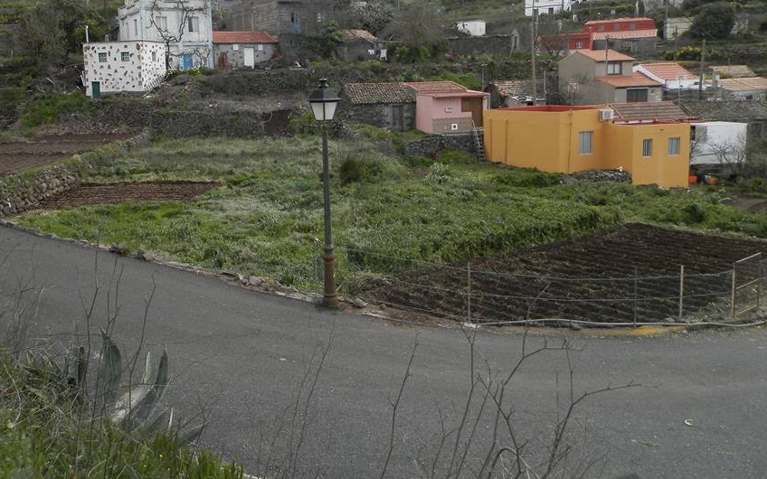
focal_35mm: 32
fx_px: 669
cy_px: 164
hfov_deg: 59.3
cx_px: 314
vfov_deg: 39.0
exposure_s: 1/640
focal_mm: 4.5
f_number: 3.1
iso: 80
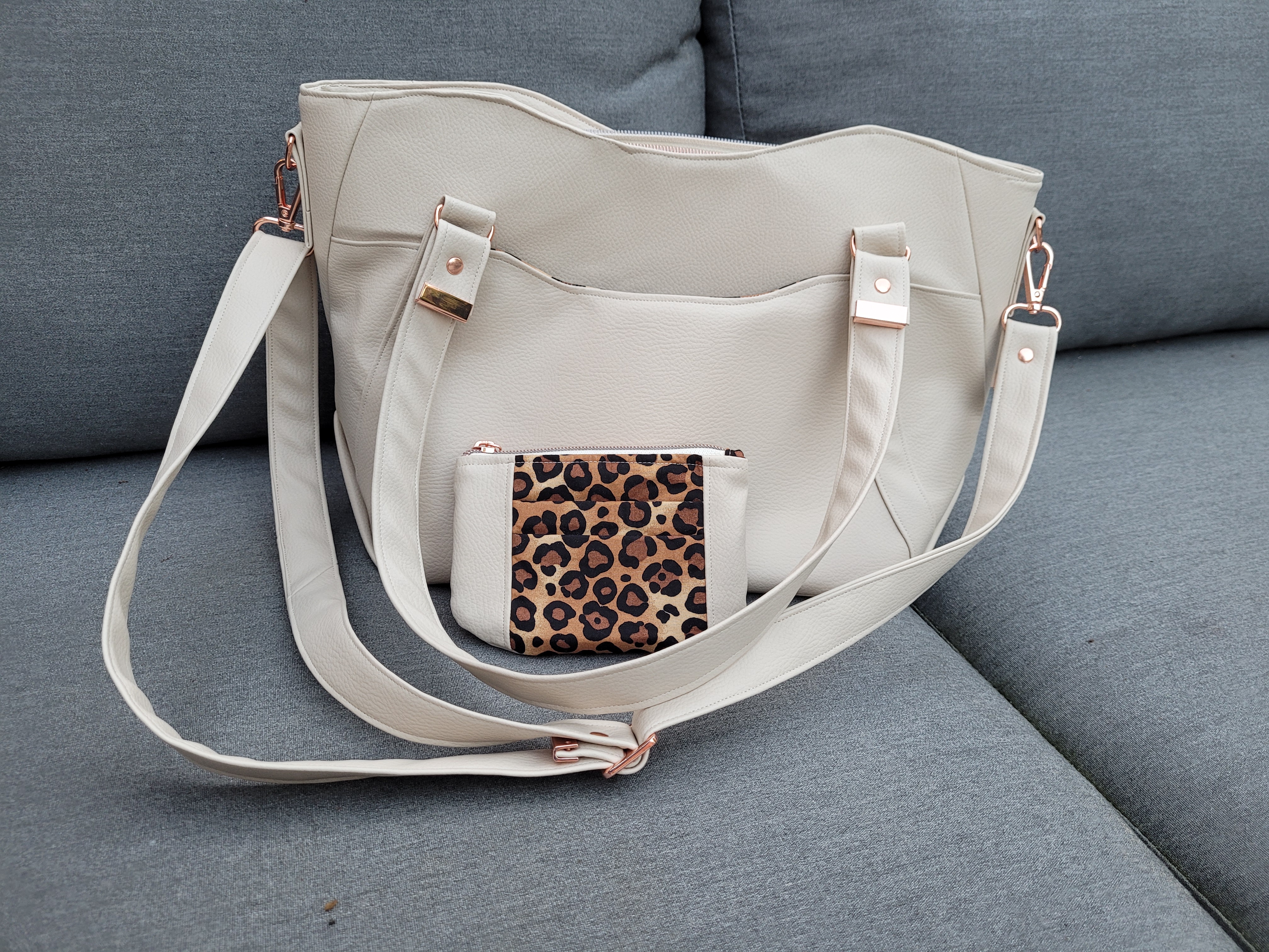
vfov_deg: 53.1
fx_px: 953
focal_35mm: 26
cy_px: 476
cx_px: 634
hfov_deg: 67.3
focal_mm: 5.4
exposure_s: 1/100
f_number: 1.8
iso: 160
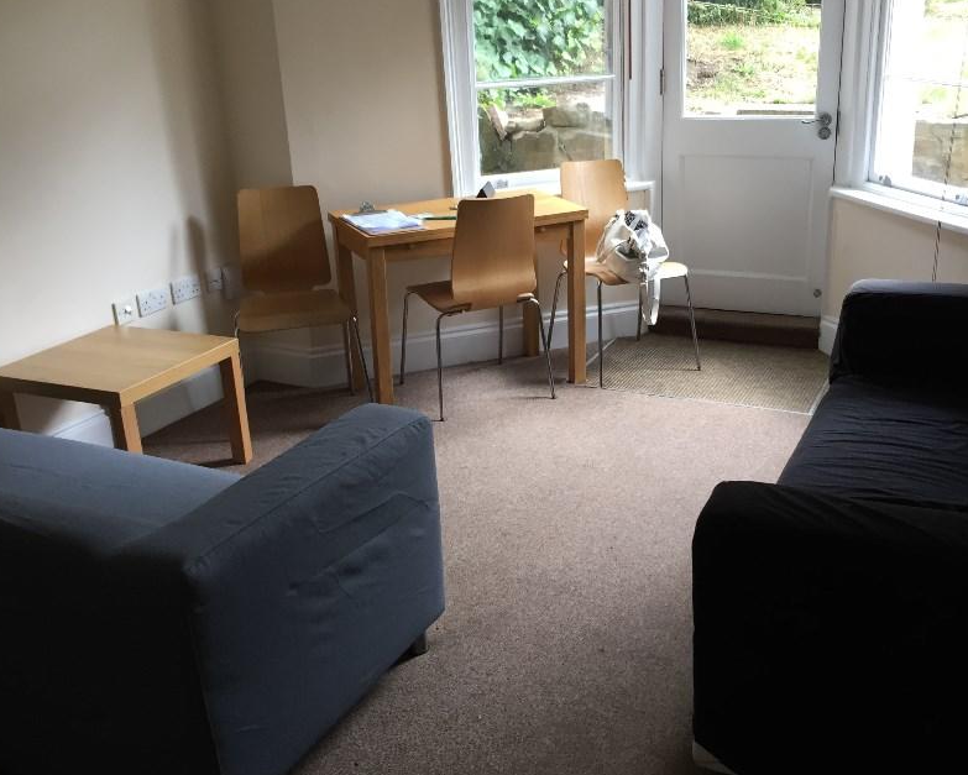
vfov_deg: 40.2
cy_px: 388
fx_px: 1060
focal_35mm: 37
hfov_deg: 49.0
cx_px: 537
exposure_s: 1/33
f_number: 2.2
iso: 32
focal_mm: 4.15
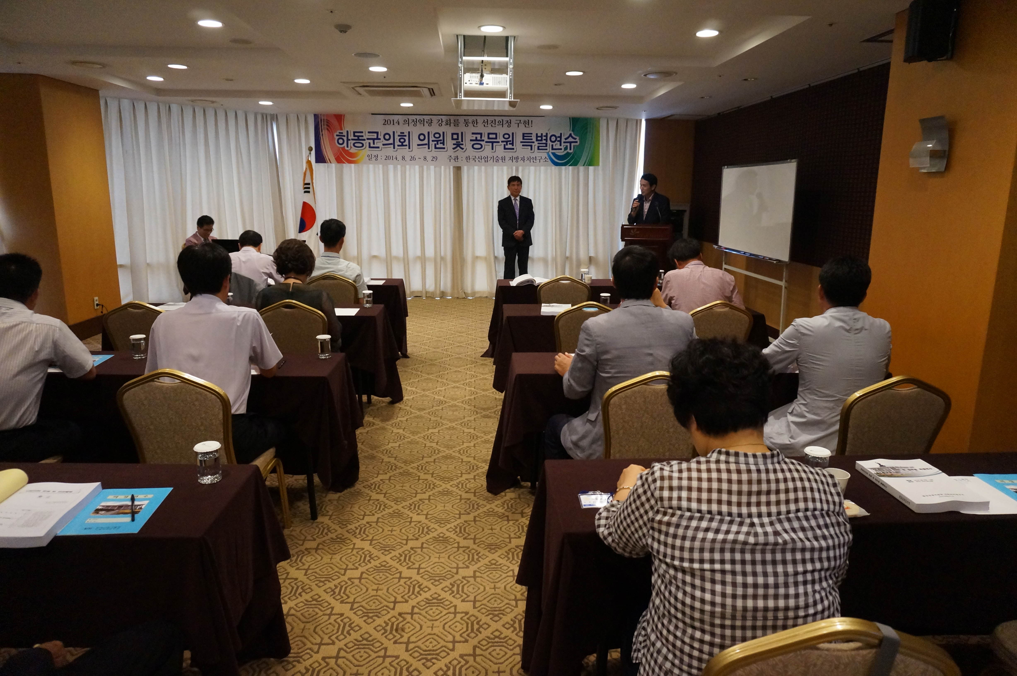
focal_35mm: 24
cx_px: 508
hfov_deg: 73.8
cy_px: 338
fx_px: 677
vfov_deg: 53.0
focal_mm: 16
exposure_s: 1/160
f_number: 3.5
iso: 2500
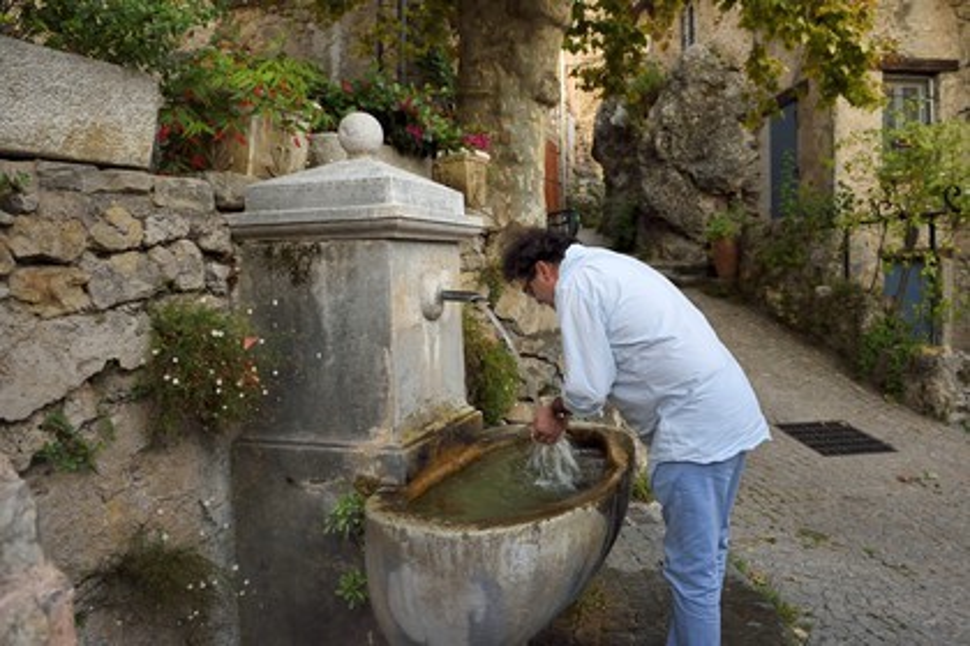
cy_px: 323
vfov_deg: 53.1
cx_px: 485
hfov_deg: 73.7
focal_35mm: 24
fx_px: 647
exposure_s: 1/40
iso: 1600
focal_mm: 24
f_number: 5
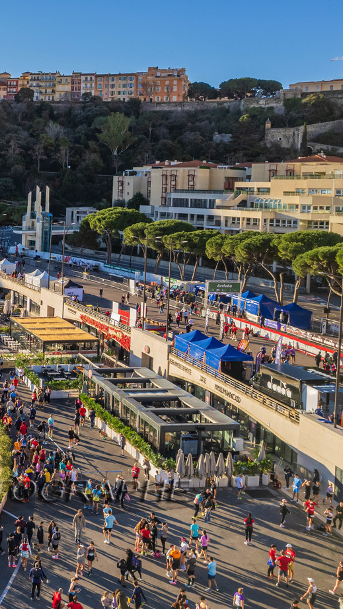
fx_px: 646
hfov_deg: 24.4
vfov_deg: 50.4
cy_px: 335
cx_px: -147
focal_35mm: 40
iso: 100
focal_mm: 8.4
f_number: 2.8
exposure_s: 1/1000
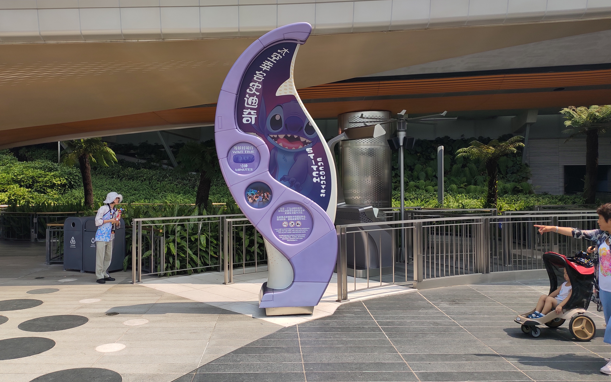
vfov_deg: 41.8
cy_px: 177
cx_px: 288
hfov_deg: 62.9
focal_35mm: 30
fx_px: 500
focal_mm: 4.74
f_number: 1.79
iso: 111
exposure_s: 1/1930
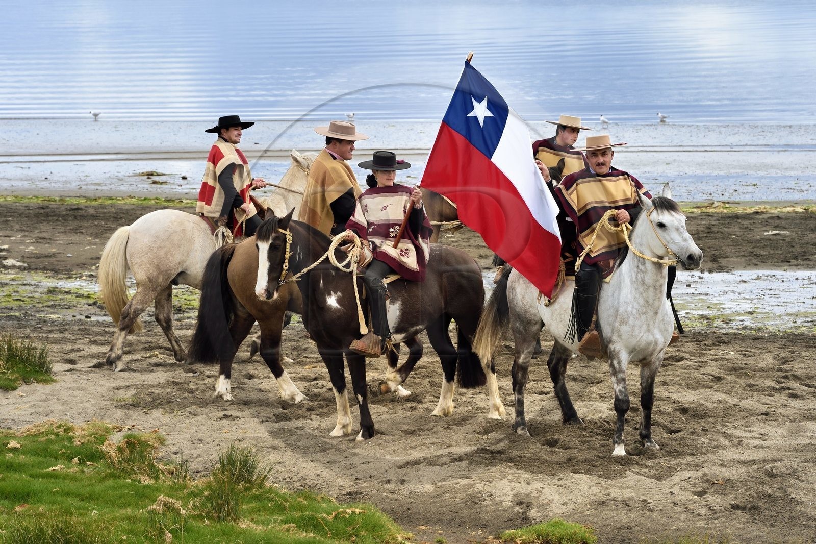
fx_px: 2833
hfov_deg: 16.4
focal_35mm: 125
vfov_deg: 11.0
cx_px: 408
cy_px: 272
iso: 400
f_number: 8
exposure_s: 1/500
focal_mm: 125
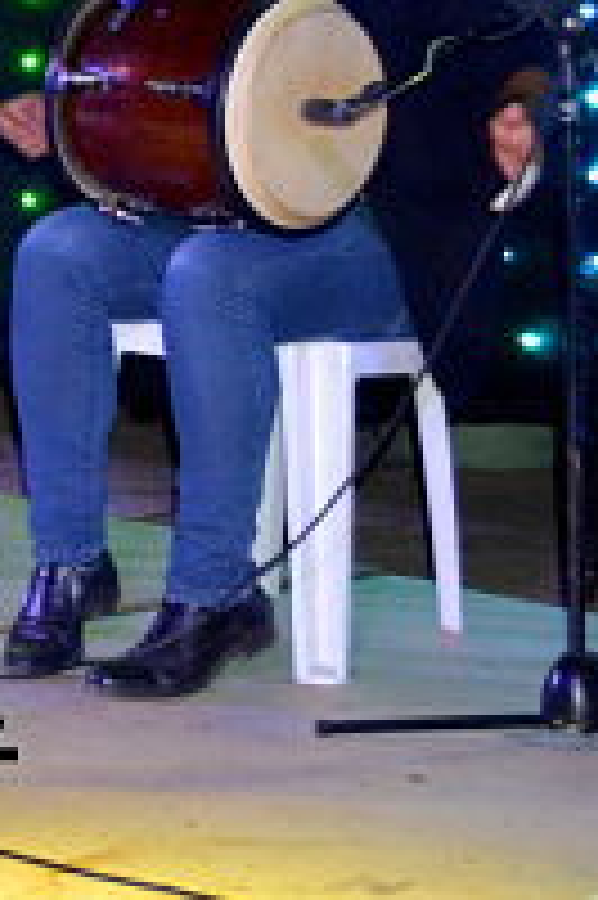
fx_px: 2695
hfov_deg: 11.2
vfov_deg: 18.5
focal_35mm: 108
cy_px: 32
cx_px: -701
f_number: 4
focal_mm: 24
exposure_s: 1/60
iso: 800
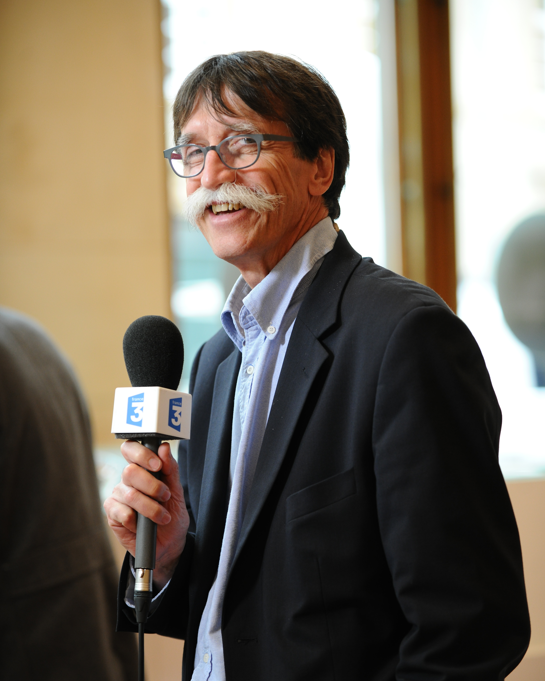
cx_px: 273
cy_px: 369
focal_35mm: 115
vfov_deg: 16.7
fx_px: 2319
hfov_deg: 13.4
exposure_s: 1/160
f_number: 2.8
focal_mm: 102
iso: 800
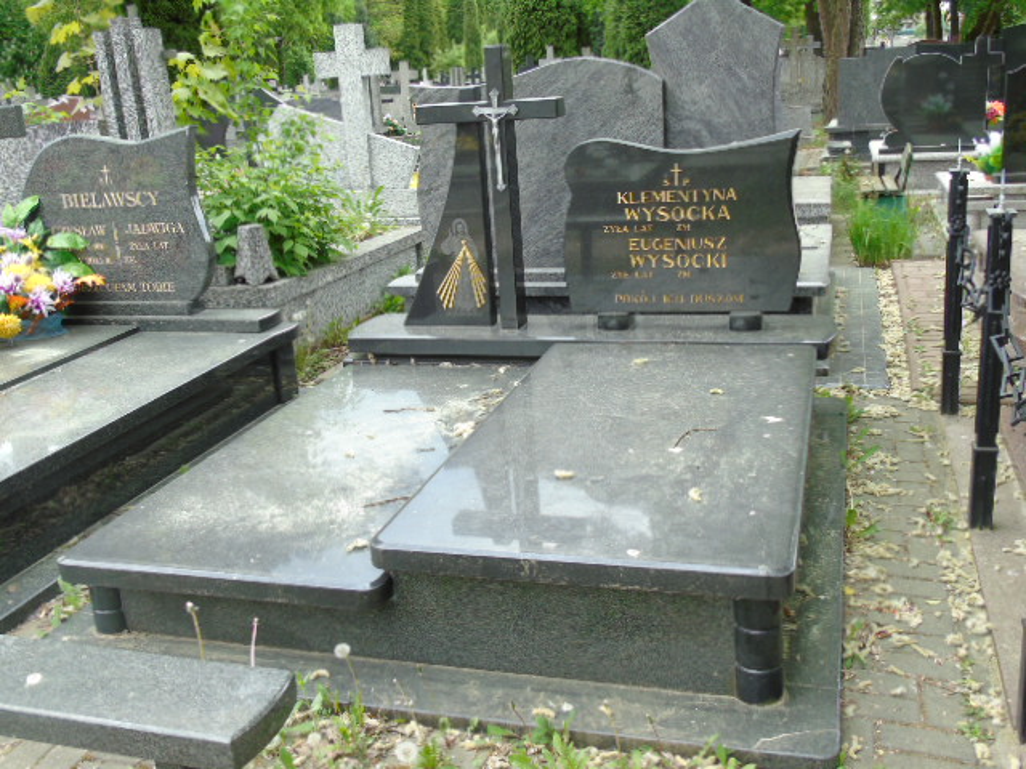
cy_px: 384
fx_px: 1008
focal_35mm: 34
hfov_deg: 54.0
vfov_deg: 41.8
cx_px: 513
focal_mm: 6.1
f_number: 3.8
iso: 80
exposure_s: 1/80
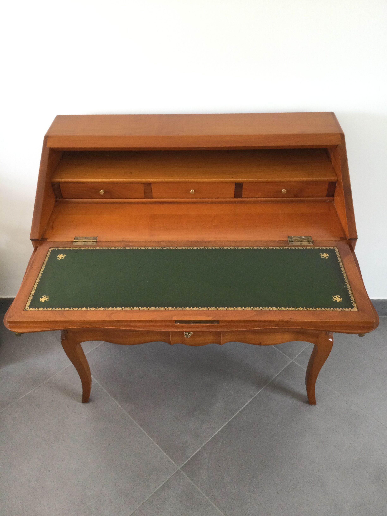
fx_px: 462
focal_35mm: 31
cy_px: 258
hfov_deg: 45.4
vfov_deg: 58.4
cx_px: 194
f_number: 2.4
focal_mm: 3.3
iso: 125
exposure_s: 1/33
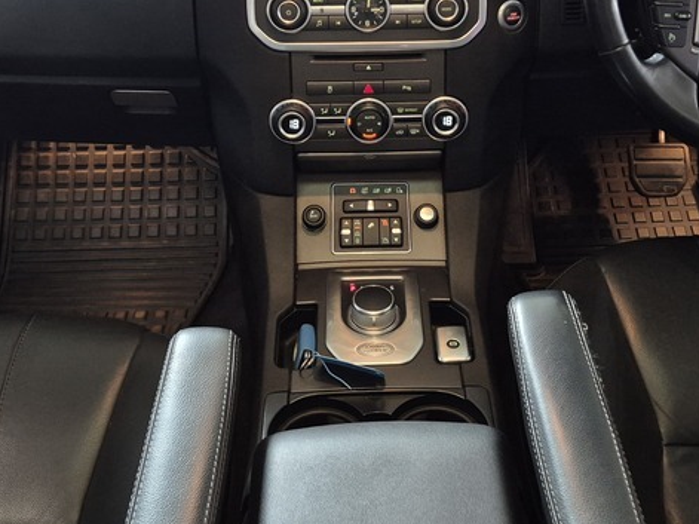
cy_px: 107
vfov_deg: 28.5
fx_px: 1009
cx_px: 374
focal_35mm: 50
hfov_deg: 38.2
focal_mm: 5.4
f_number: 1.8
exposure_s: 1/100
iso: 640
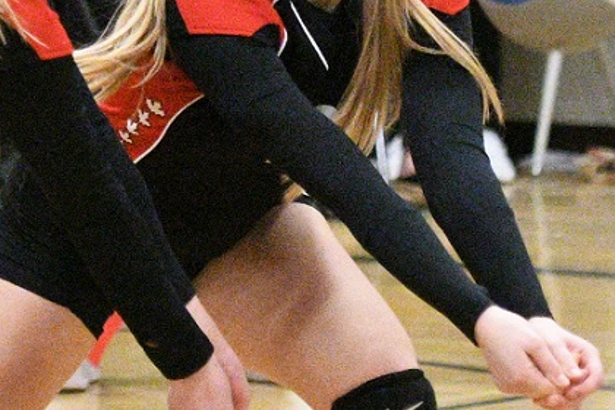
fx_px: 5620
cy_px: 133
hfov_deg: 6.3
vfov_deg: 4.2
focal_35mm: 329
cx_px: 203
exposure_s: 1/1000
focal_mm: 90
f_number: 3.2
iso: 22800
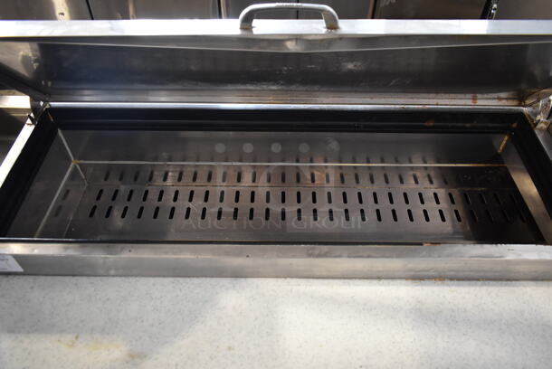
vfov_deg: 48.0
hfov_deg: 67.3
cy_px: 184
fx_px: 414
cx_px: 276
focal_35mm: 27
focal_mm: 18
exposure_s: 1/30
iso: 1250
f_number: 3.5
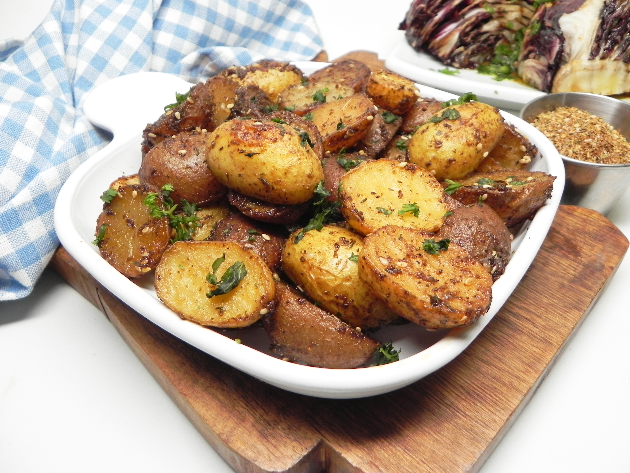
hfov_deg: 61.7
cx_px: 315
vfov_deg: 48.2
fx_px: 528
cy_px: 236
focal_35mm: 29
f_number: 2.8
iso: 175
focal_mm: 5.2
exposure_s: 1/30
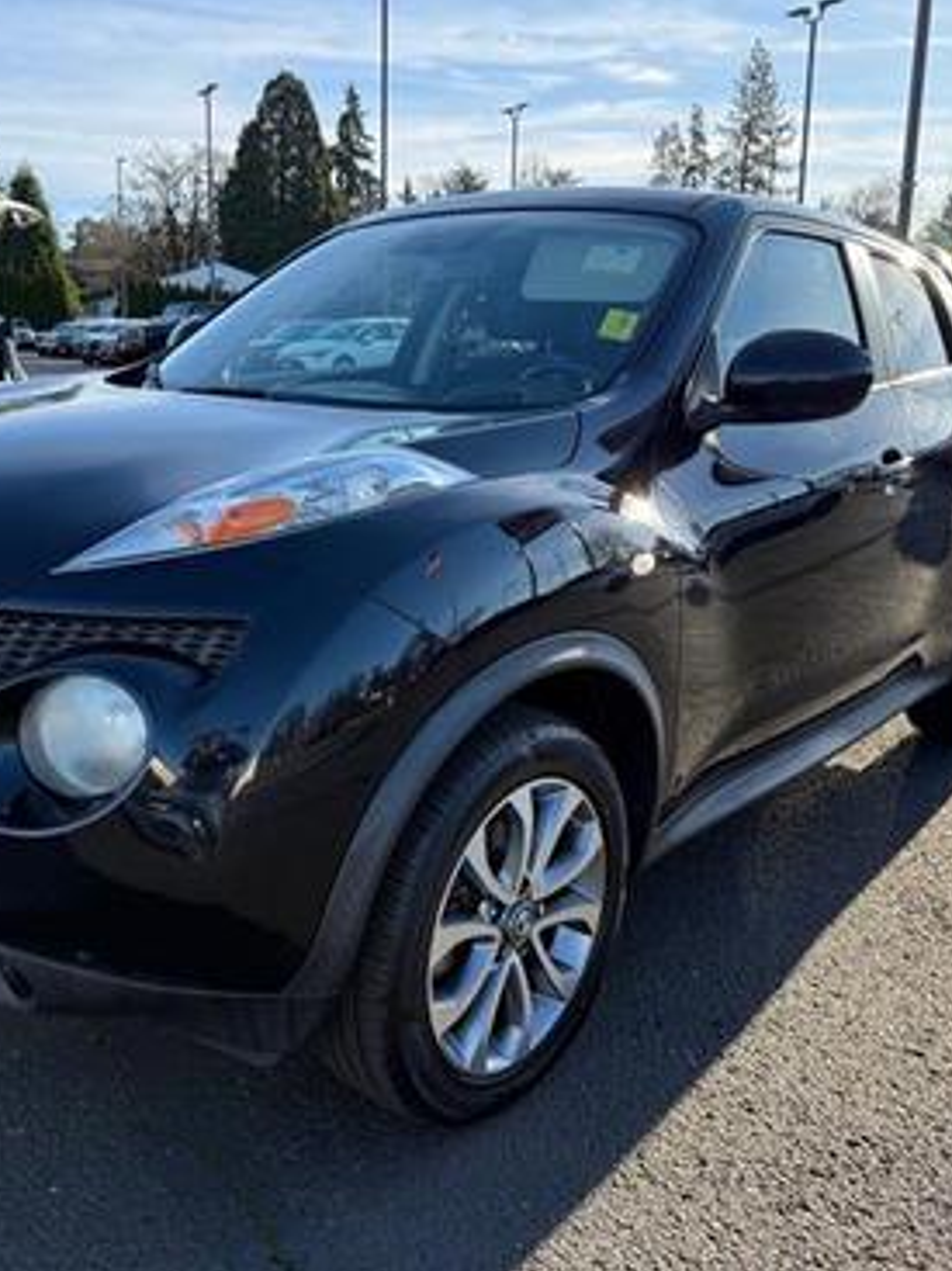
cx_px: 374
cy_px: 623
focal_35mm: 33
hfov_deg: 42.7
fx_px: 1211
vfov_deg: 55.4
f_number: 1.78
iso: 100
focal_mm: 6.76
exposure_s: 1/1437
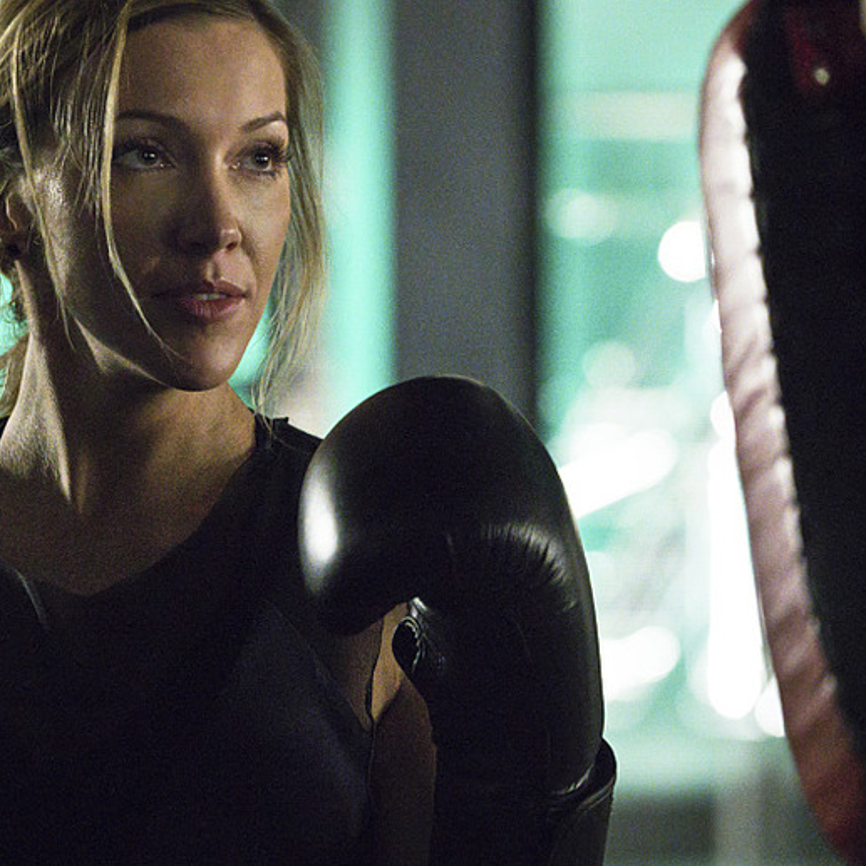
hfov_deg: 6.9
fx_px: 7189
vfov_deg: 6.9
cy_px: 434
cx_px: 251
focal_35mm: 254
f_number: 5.6
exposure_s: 1/160
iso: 20000
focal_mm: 198
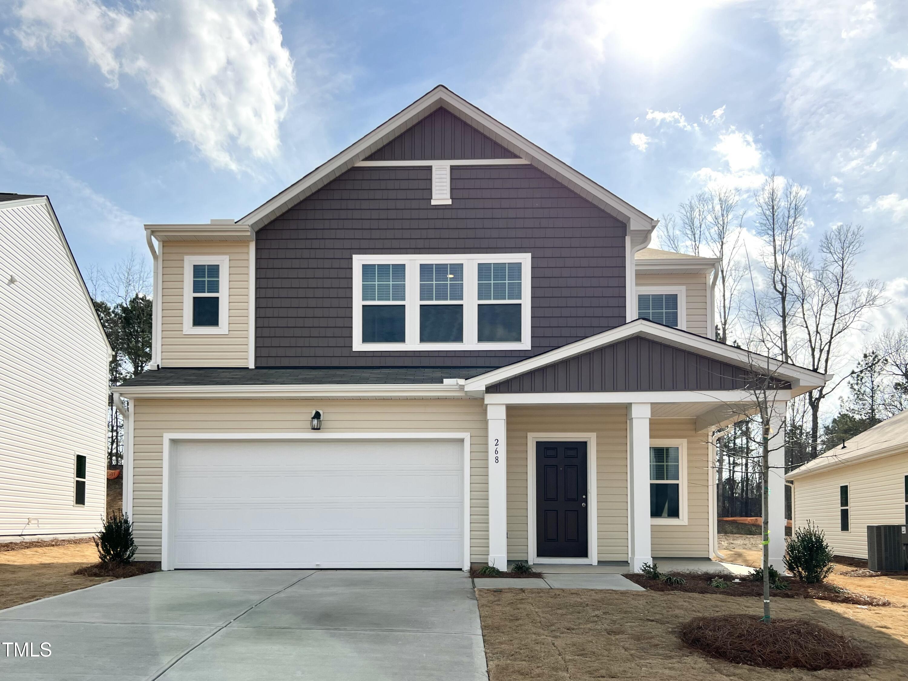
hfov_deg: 67.3
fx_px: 682
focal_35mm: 26
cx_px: 454
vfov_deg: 53.1
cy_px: 340
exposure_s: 1/8000
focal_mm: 5.7
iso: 50
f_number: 1.5
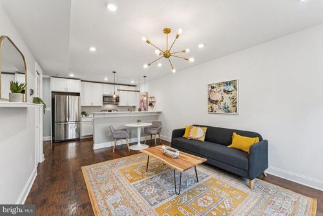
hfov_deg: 104.2
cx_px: 162
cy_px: 108
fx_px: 126
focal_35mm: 14
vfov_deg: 81.3
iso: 250
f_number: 9
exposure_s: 1/10
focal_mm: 14
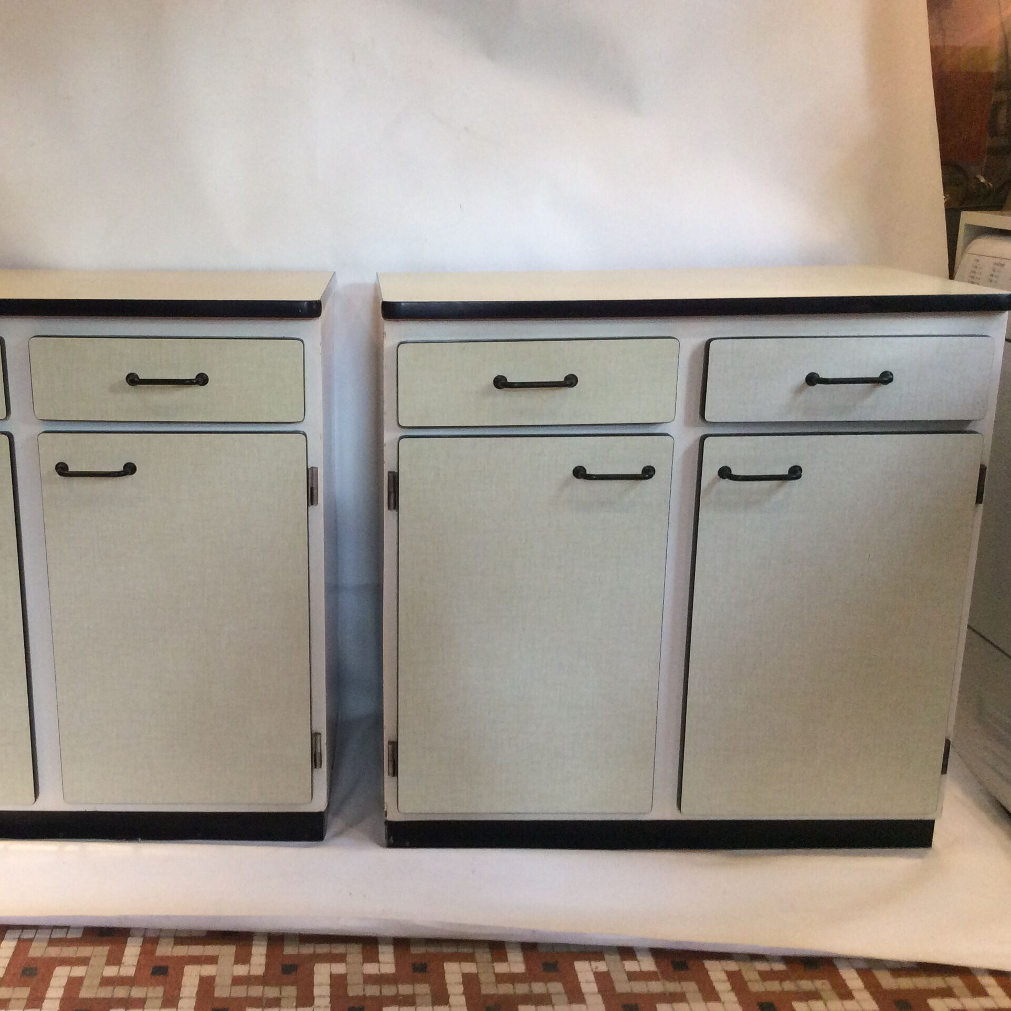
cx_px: 345
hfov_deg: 43.3
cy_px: 508
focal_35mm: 38
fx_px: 1256
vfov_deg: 43.9
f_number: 2.4
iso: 125
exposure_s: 1/25
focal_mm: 3.3
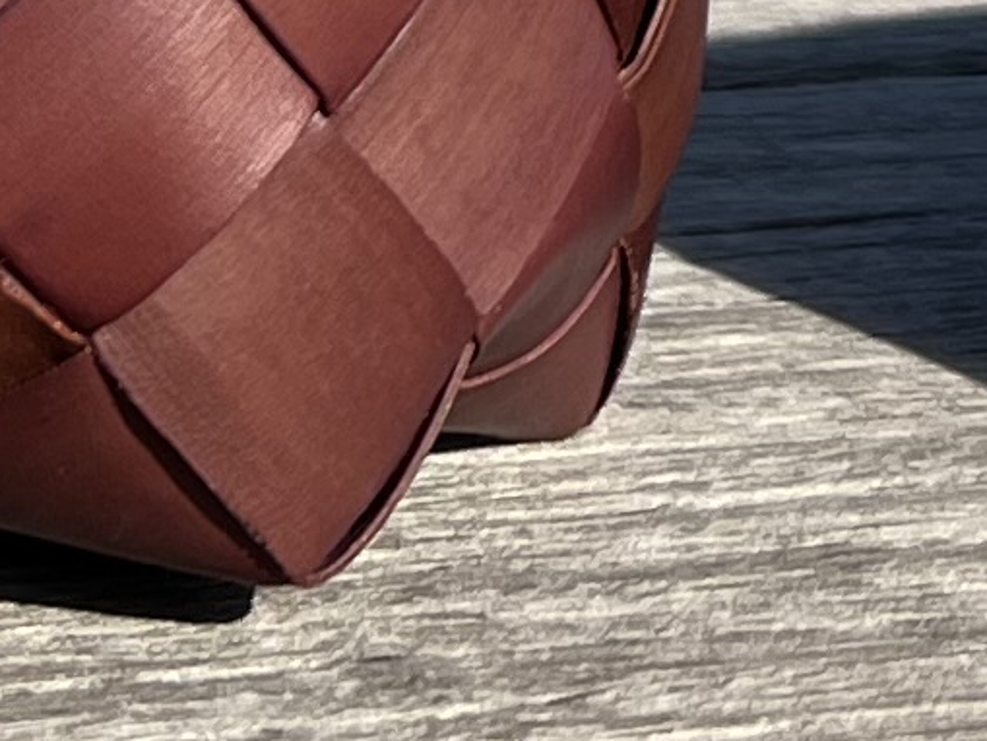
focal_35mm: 206
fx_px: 5875
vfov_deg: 6.8
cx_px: 1964
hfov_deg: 9.0
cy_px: -1158
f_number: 1.5
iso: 50
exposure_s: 1/4831
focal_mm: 5.7
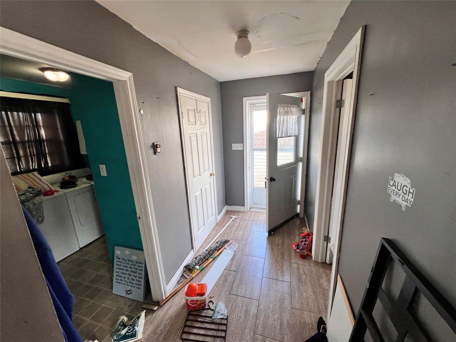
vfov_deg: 89.9
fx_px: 171
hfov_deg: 106.2
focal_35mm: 13
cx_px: 228
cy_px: 171
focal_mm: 1.57
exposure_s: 1/99
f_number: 1.8
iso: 64
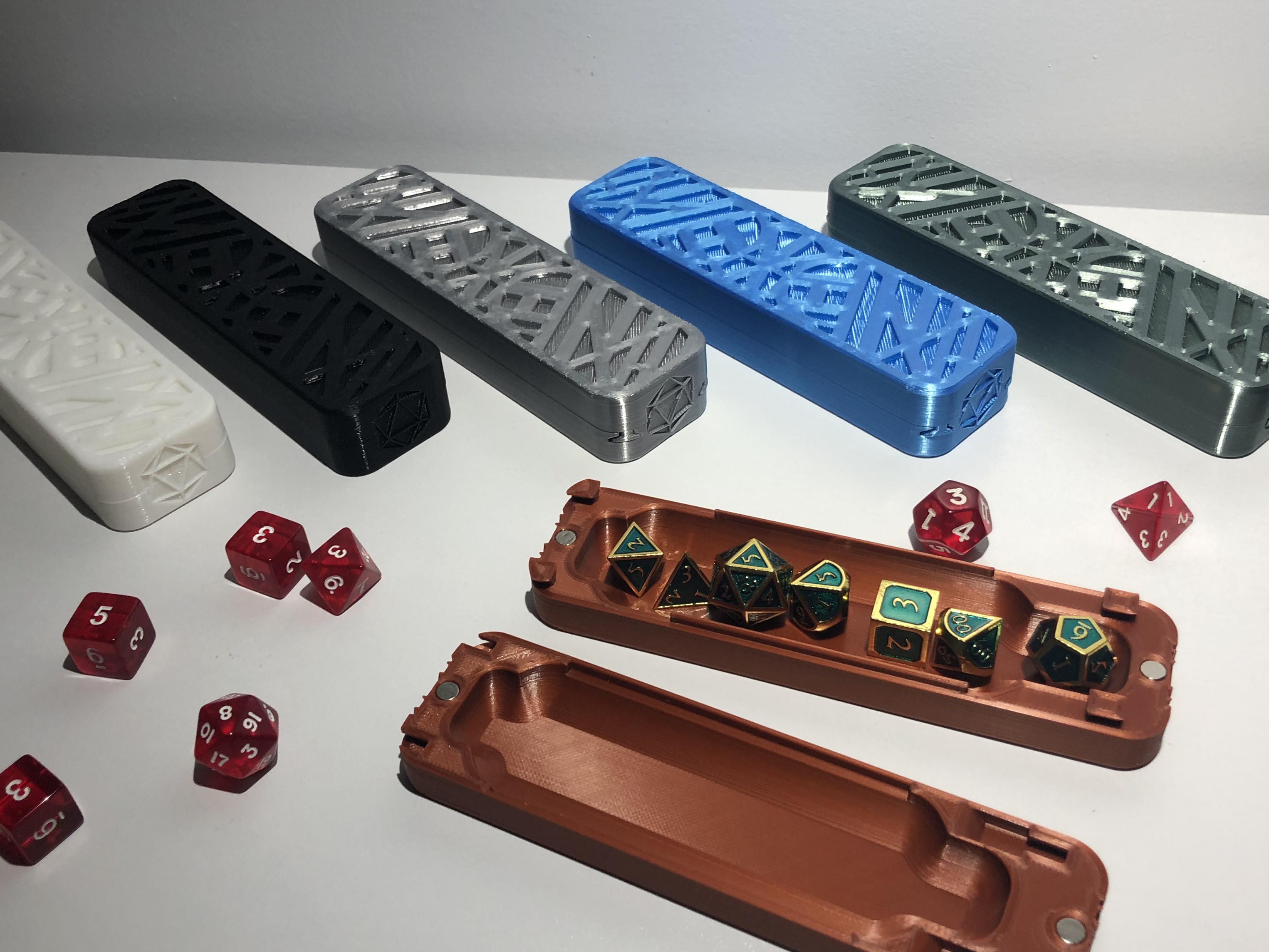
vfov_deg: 38.7
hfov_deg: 50.1
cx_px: 590
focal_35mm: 37
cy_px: 482
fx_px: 1356
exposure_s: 1/101
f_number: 1.8
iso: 40
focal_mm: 3.99
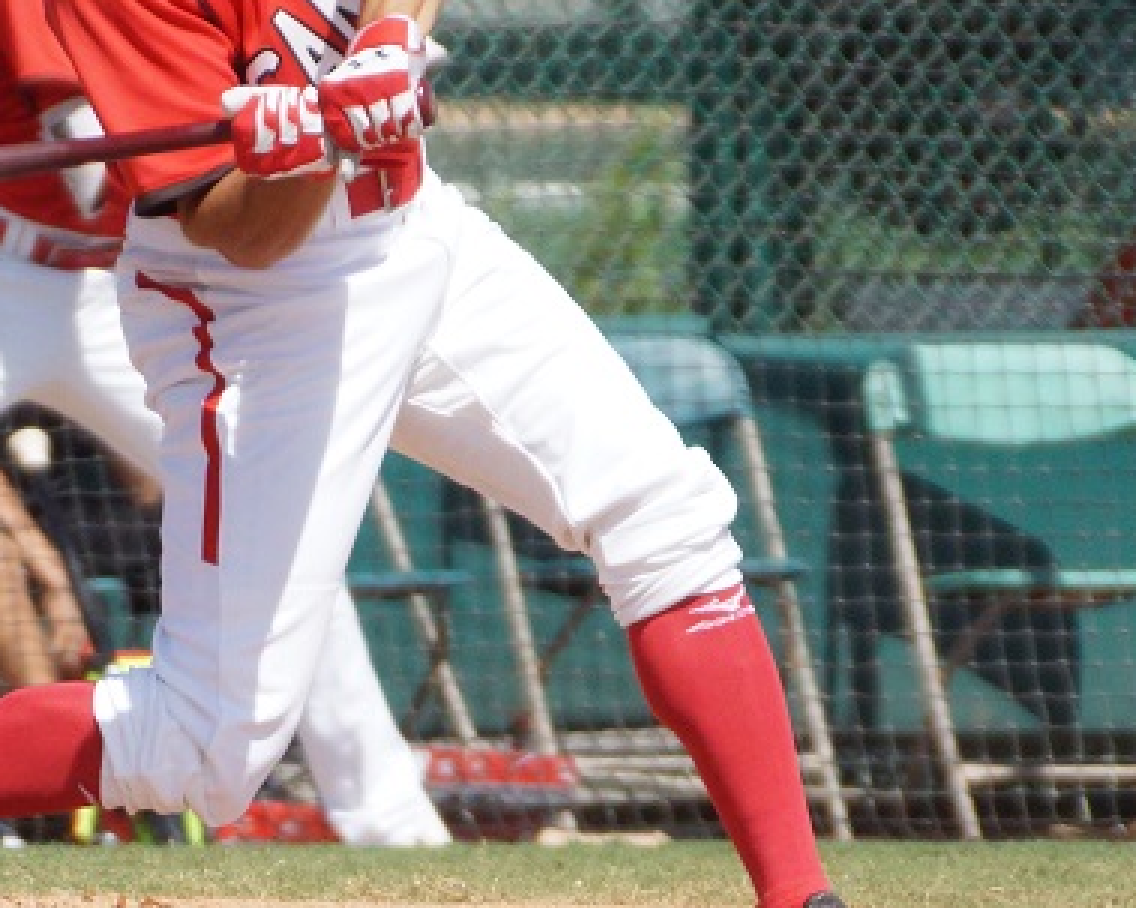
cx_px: 372
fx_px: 24571
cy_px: 357
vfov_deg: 2.1
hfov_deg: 2.6
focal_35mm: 731
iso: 1250
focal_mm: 200
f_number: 5
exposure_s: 1/4000
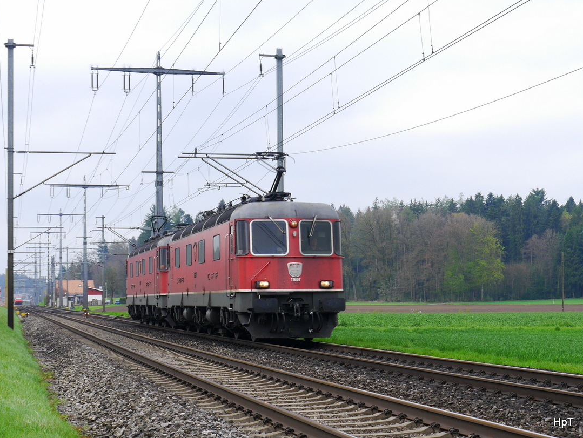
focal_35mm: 53
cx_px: 291
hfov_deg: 36.1
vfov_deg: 27.6
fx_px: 893
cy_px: 217
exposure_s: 1/200
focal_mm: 26
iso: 160
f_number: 7.1
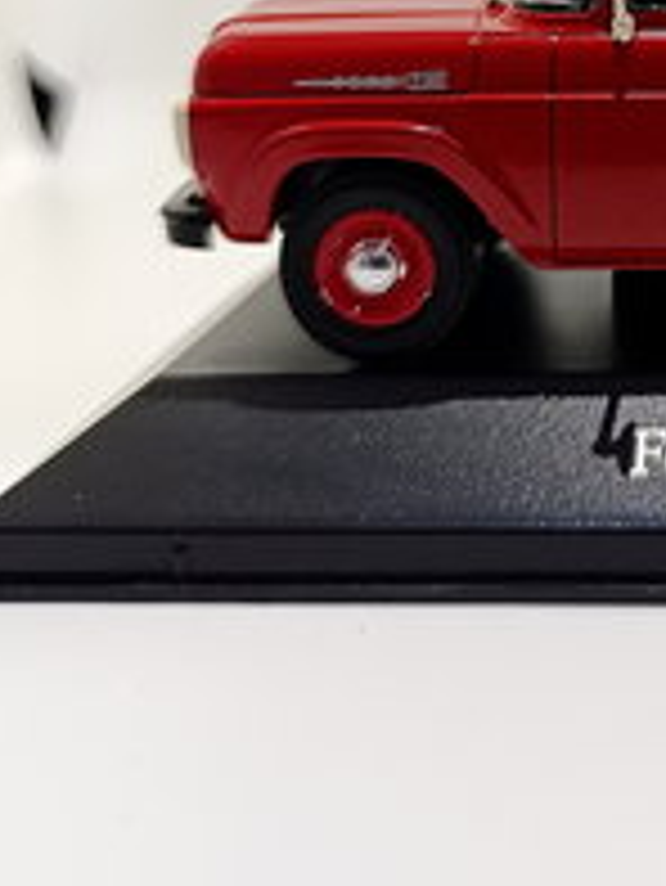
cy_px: -43
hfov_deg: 22.0
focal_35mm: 62
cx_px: 792
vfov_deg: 28.8
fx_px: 1589
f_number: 1.6
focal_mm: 6.14
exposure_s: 1/100
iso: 1000
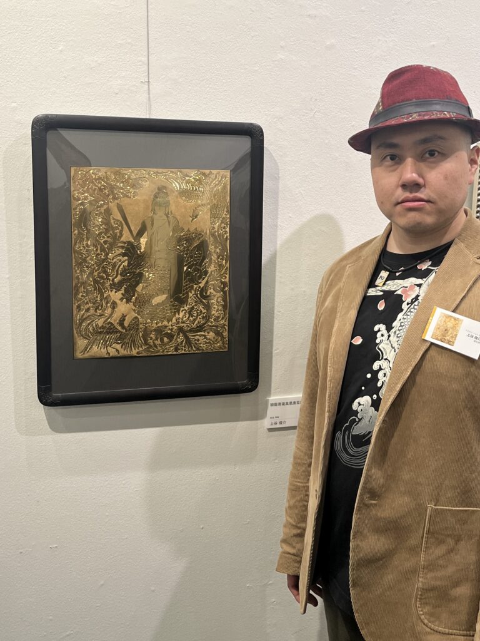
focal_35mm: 26
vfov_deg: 67.3
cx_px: 240
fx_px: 481
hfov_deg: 53.1
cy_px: 320
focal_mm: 5.1
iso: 125
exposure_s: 1/100
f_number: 1.6
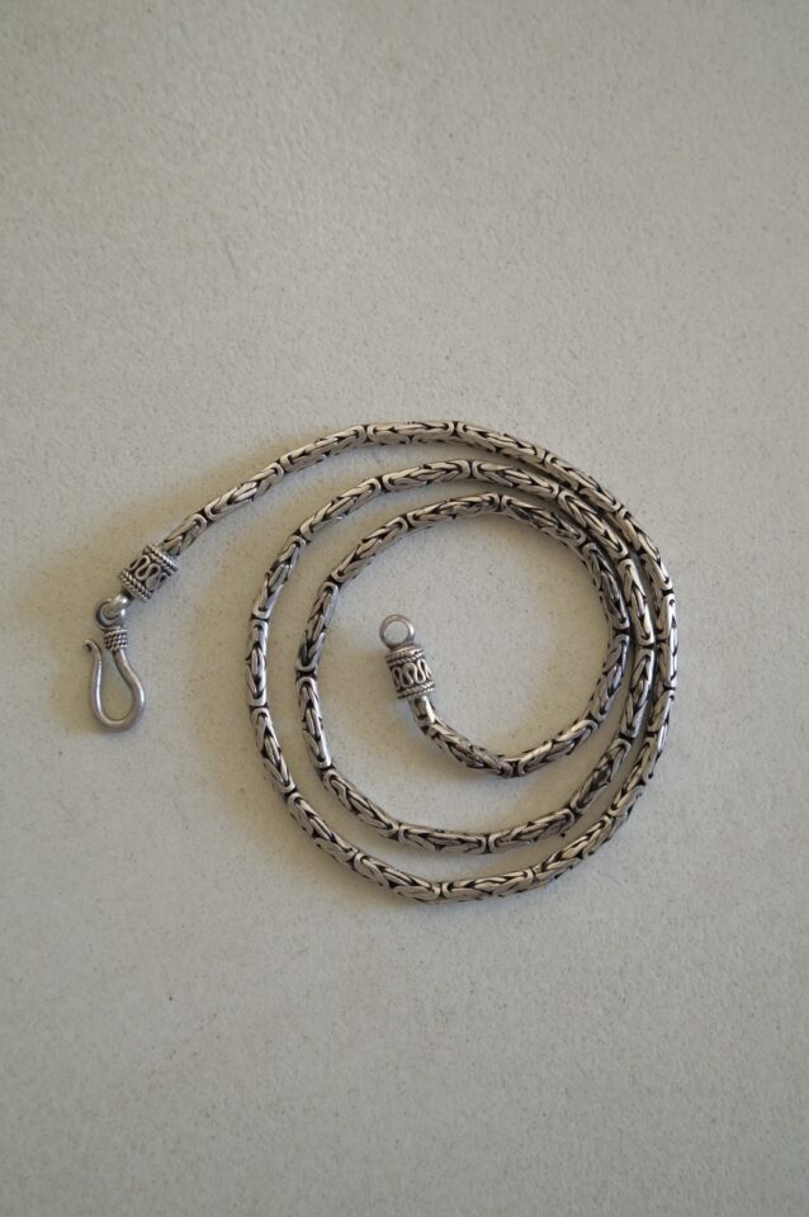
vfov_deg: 53.2
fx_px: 1216
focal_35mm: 36
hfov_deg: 36.8
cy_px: 608
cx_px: 404
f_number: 5
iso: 2000
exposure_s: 1/500
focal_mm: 35
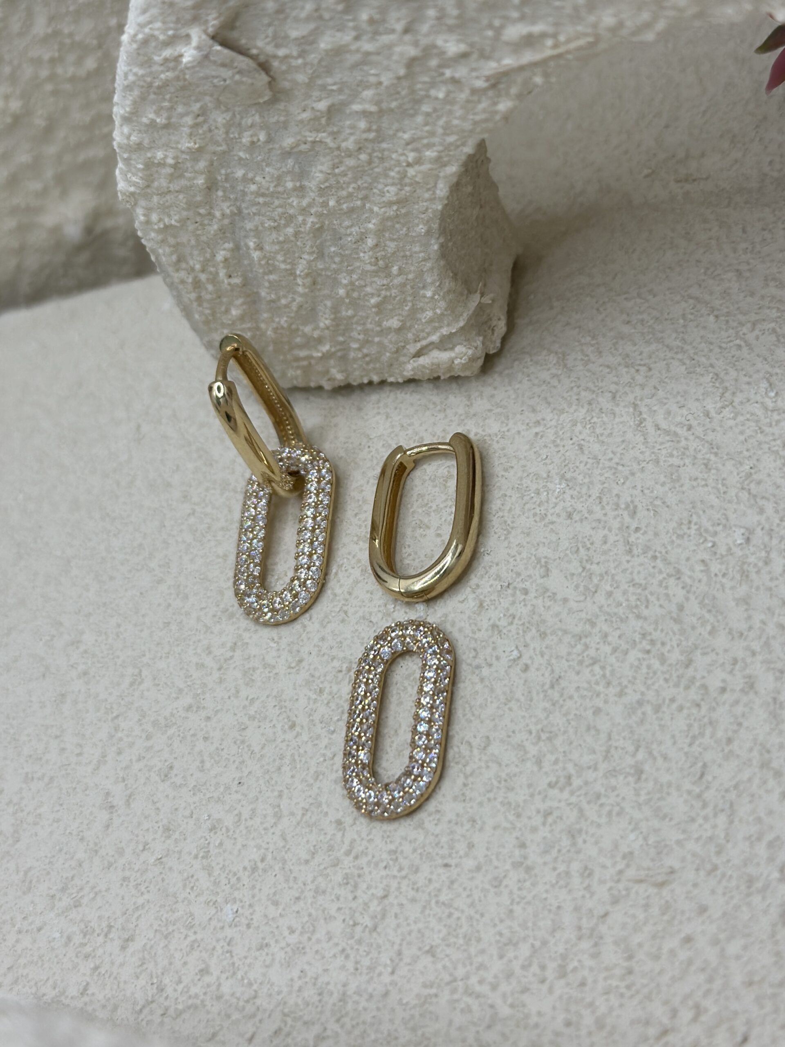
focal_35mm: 48
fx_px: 1451
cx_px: 392
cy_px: 524
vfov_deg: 39.7
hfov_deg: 30.3
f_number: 1.78
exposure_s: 1/1242
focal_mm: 6.86
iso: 80
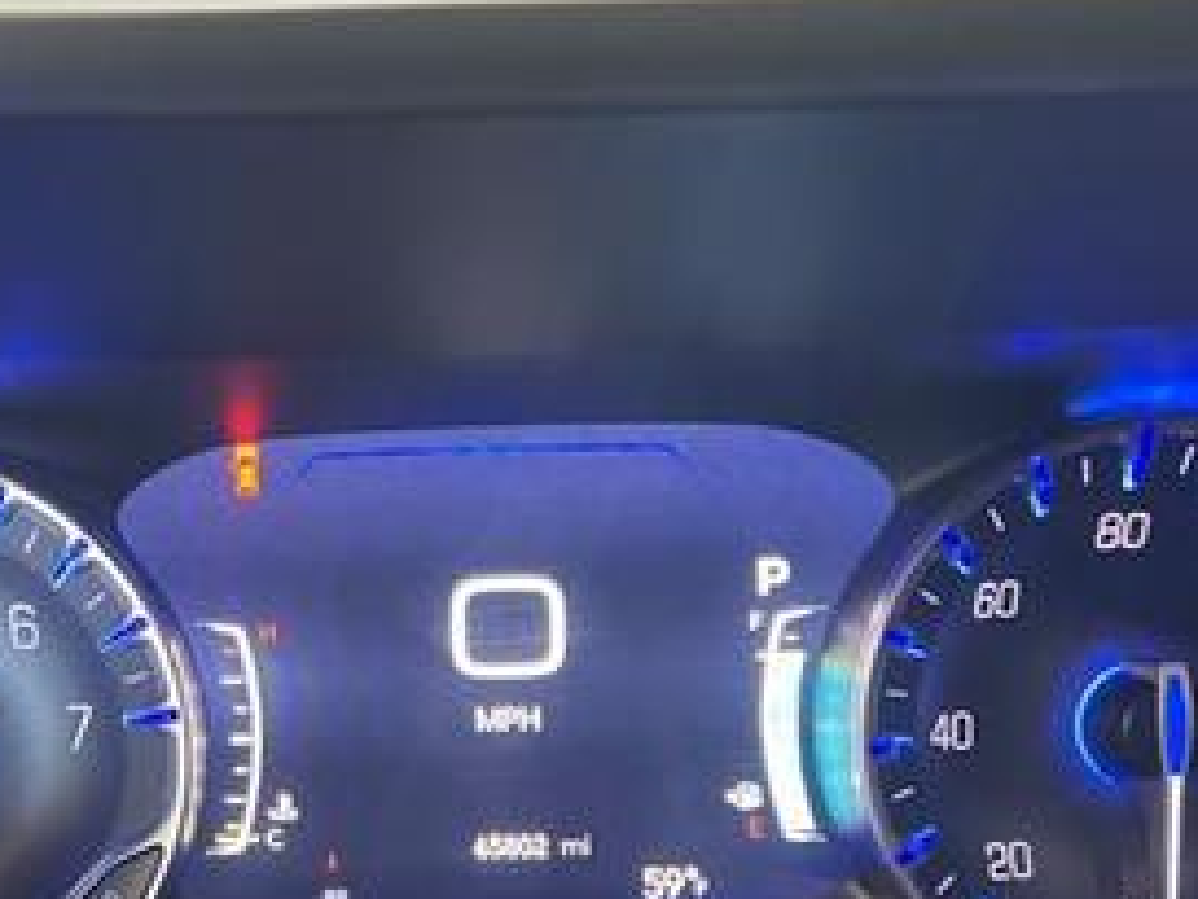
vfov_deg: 29.9
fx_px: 1662
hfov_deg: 38.6
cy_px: 653
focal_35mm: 48
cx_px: 294
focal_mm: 5.7
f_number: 1.5
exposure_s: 1/60
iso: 500
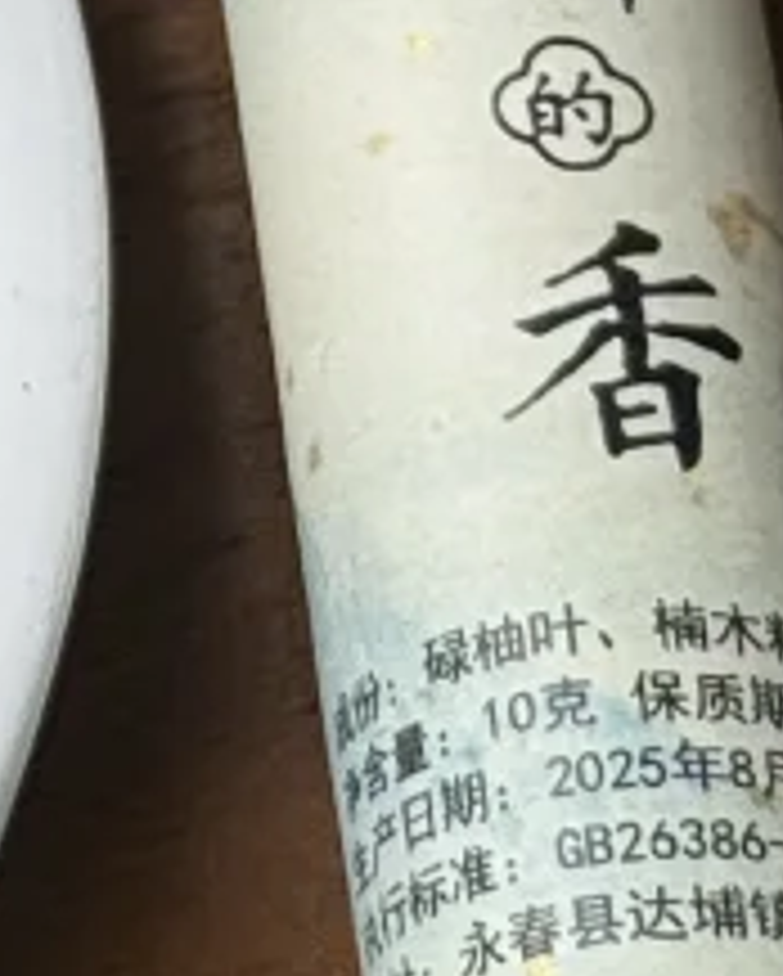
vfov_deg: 6.2
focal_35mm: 311
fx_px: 8996
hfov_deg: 4.9
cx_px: -806
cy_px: -382
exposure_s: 1/1366
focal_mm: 6.76
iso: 64
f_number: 1.78
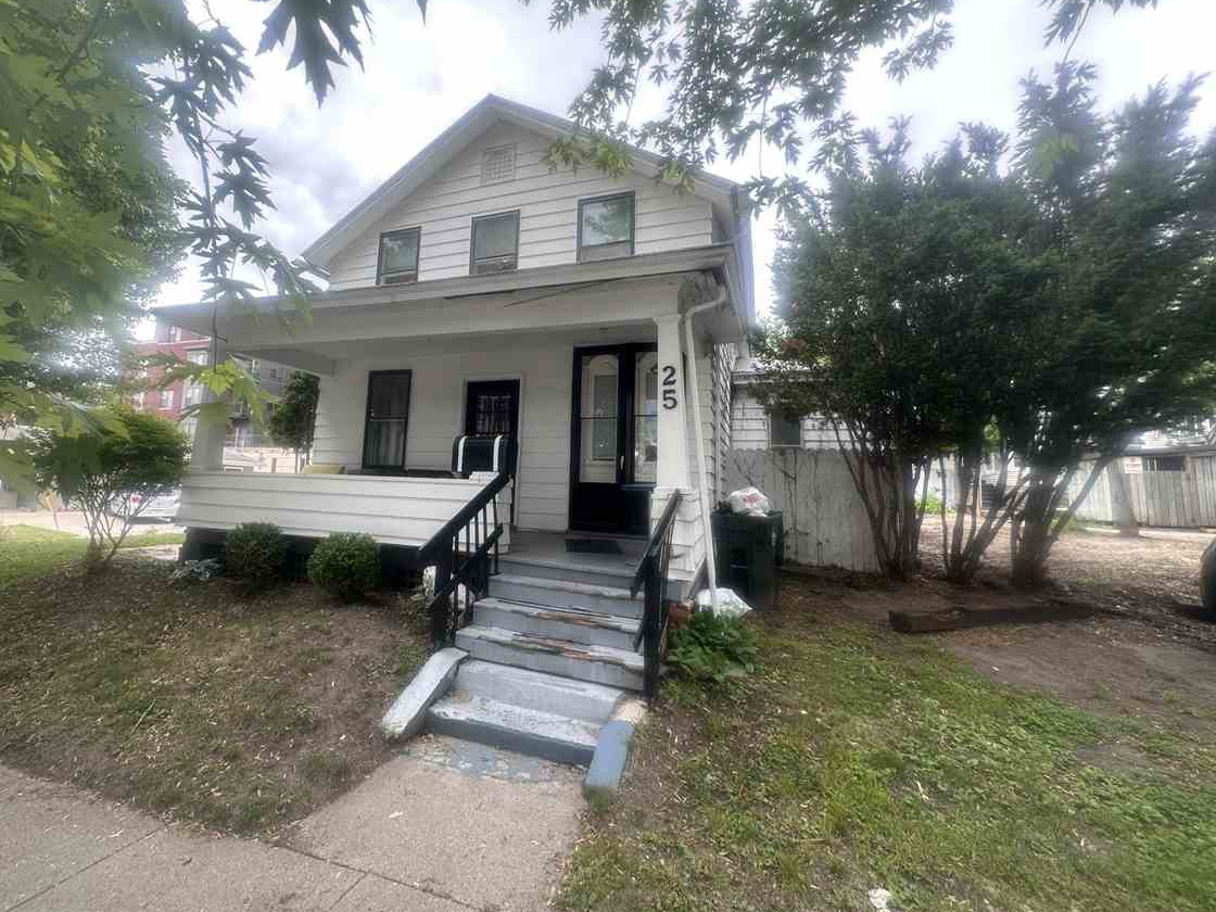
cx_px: 539
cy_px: 421
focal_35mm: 16
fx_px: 562
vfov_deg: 78.0
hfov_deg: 94.1
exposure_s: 1/105
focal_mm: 2.22
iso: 40
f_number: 2.2
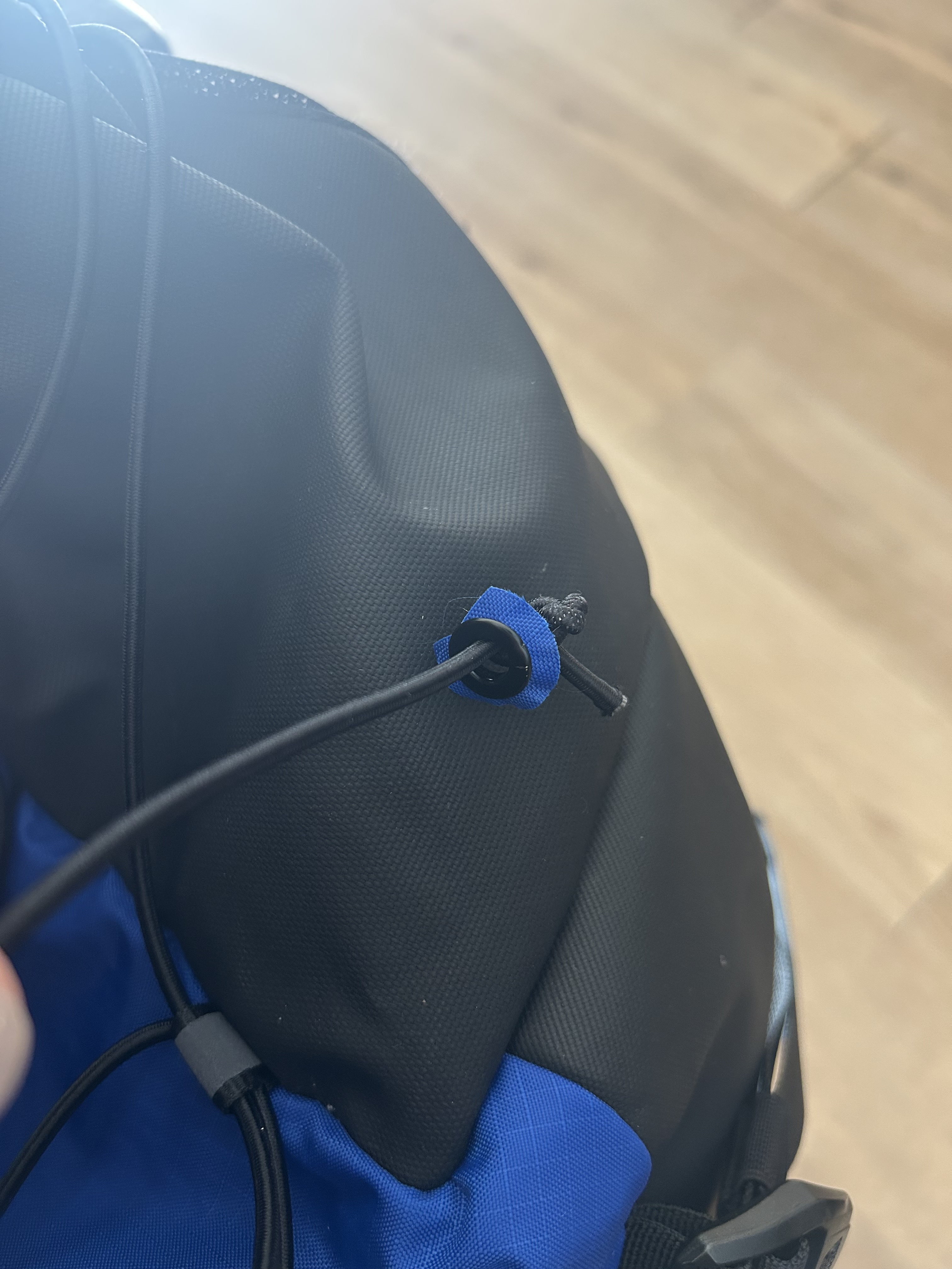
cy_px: 634
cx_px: 476
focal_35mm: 26
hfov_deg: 53.1
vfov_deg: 67.3
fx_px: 953
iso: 250
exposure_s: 1/60
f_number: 1.5
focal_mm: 5.7
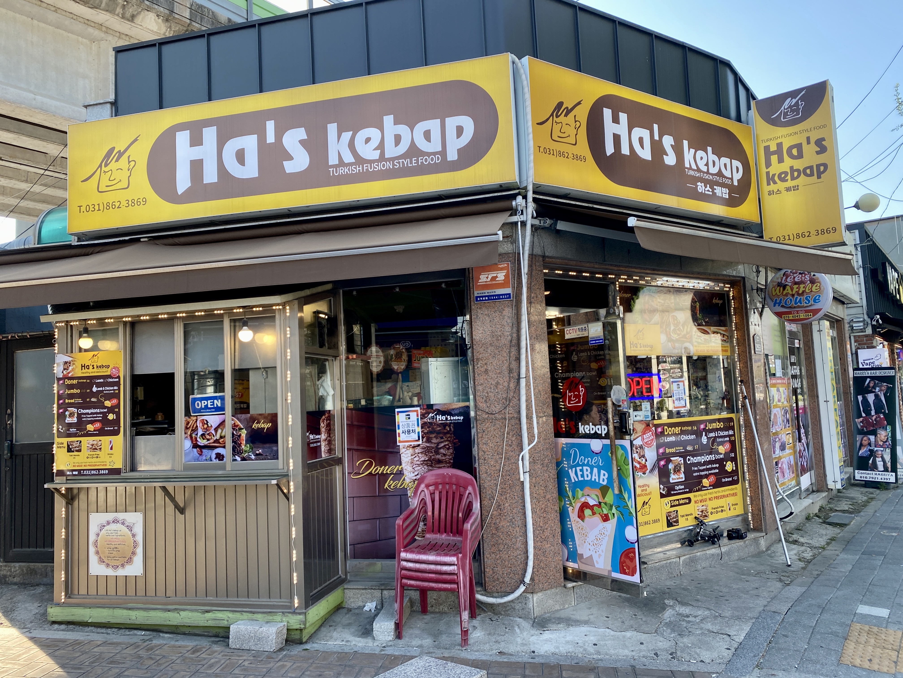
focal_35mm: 26
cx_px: 452
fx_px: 678
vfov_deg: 53.1
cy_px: 339
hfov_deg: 67.3
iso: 32
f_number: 1.8
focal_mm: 4.25
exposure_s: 1/245
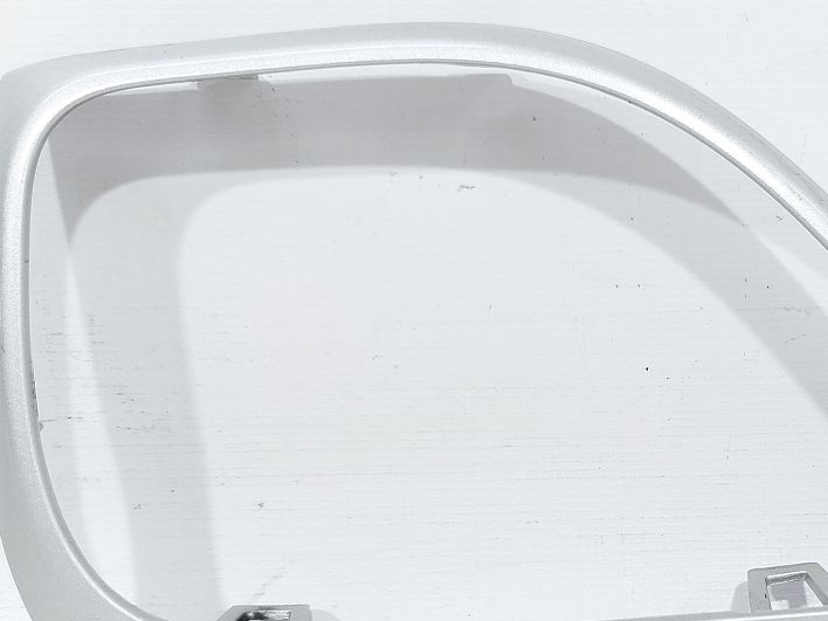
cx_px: 699
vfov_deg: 30.3
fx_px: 1124
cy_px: 479
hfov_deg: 38.4
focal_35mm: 47
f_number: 1.8
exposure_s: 1/50
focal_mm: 5.23
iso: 64
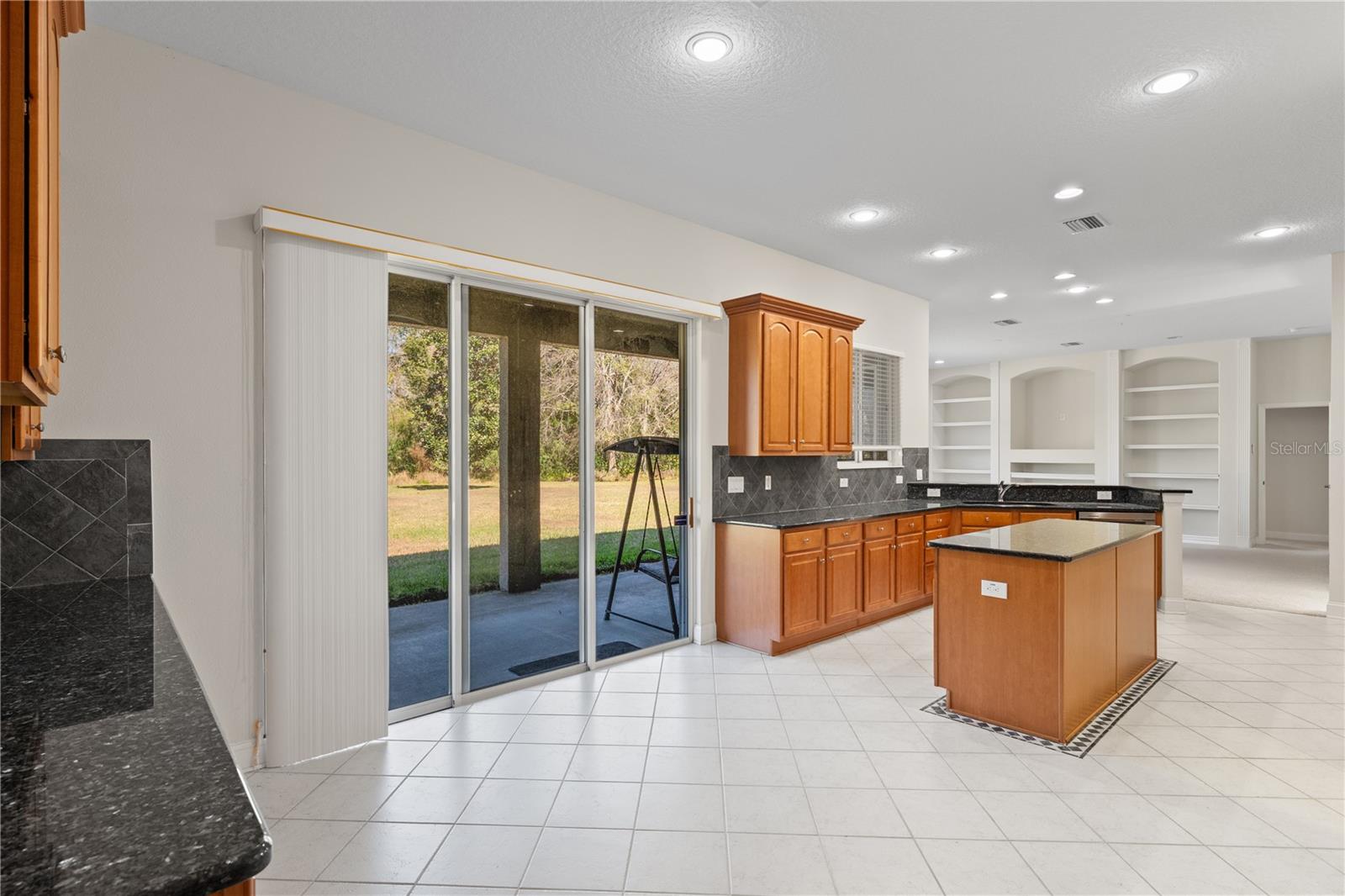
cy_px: 448
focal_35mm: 17
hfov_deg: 93.3
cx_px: 672
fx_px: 635
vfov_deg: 70.4
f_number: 8
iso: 640
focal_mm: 17
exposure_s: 1/13
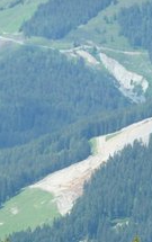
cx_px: 187
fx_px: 2550
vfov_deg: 5.4
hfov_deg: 3.4
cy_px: 167
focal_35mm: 386
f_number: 4.5
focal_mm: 32.1
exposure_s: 1/200
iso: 80
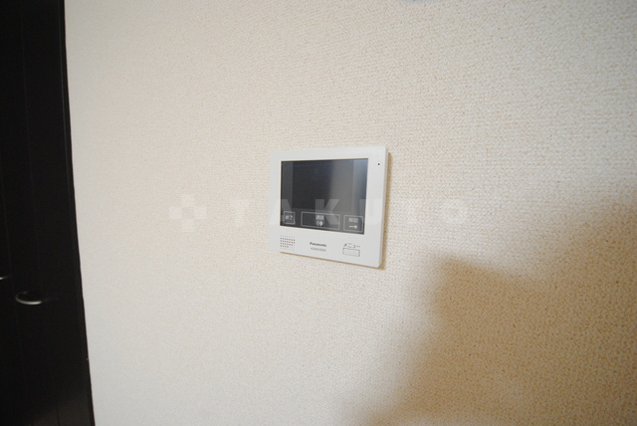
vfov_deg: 90.1
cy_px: 213
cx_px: 318
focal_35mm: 12
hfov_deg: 112.6
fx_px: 213
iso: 800
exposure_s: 1/20
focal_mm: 8
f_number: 4.5
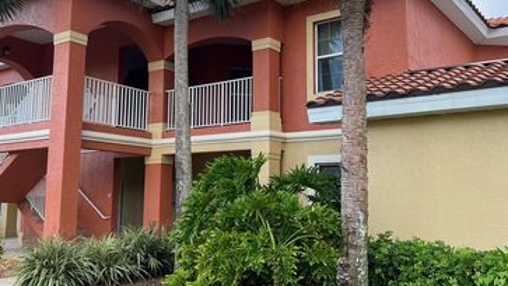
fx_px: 525
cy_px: 117
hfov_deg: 51.4
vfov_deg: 30.3
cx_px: 211
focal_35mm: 39
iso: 50
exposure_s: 1/316
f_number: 1.5
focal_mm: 5.7
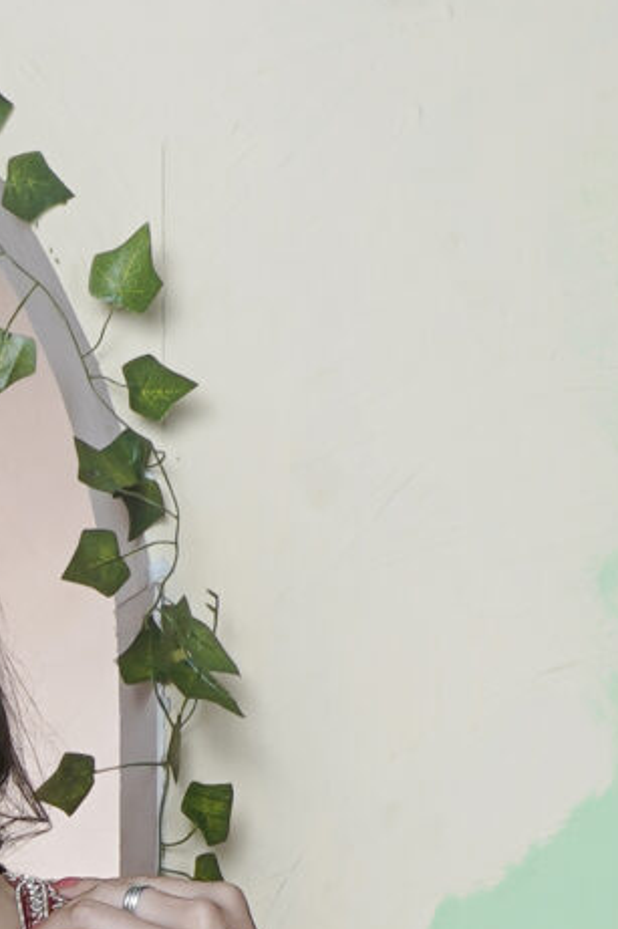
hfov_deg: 6.5
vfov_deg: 9.4
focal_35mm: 200
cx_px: -923
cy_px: 2053
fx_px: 5153
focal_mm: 36
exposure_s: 1/125
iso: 160
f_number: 11
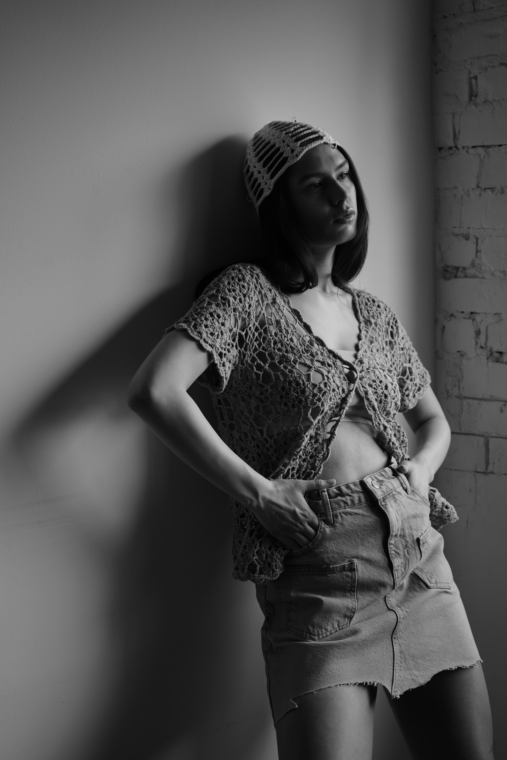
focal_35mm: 52
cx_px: 254
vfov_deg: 38.2
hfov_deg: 26.0
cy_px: 380
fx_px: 1098
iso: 200
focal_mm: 52
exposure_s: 1/100
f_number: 5
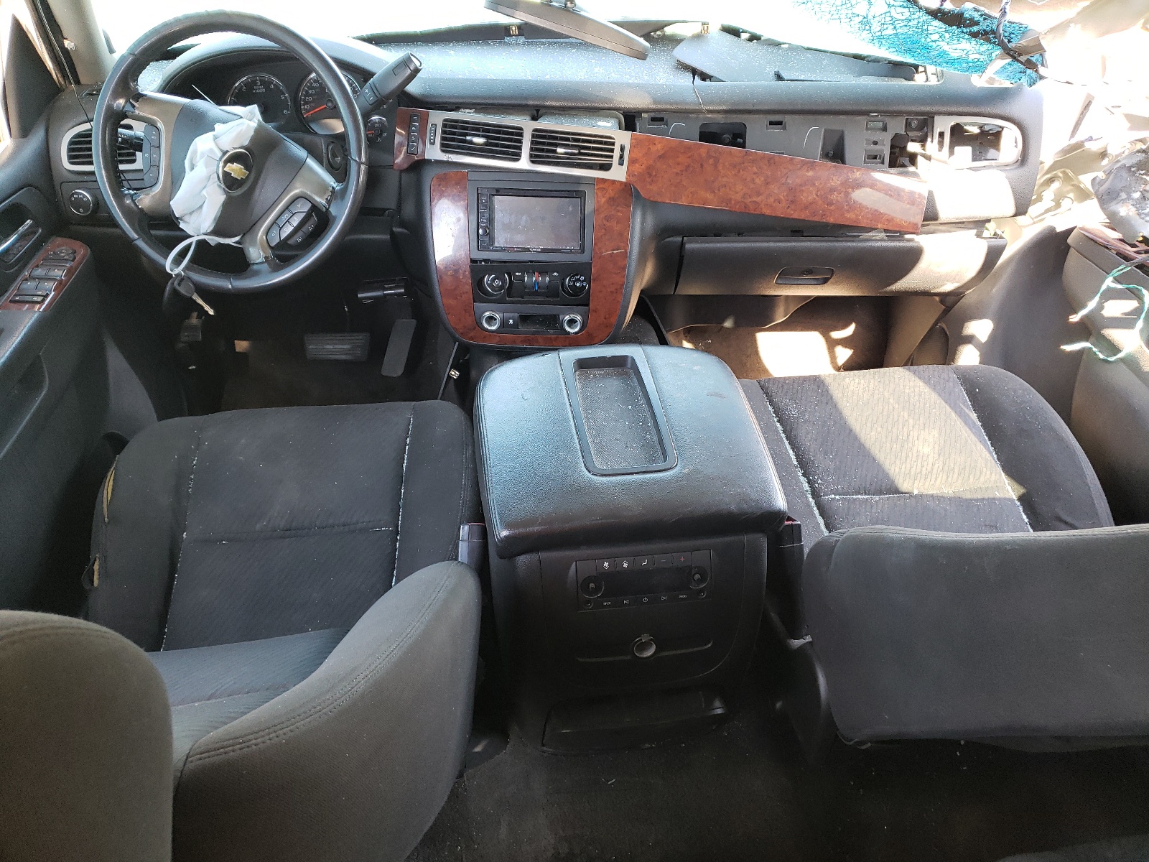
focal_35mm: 26
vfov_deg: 53.1
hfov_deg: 67.3
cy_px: 431
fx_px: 863
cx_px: 574
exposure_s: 1/60.2
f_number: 1.5
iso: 110
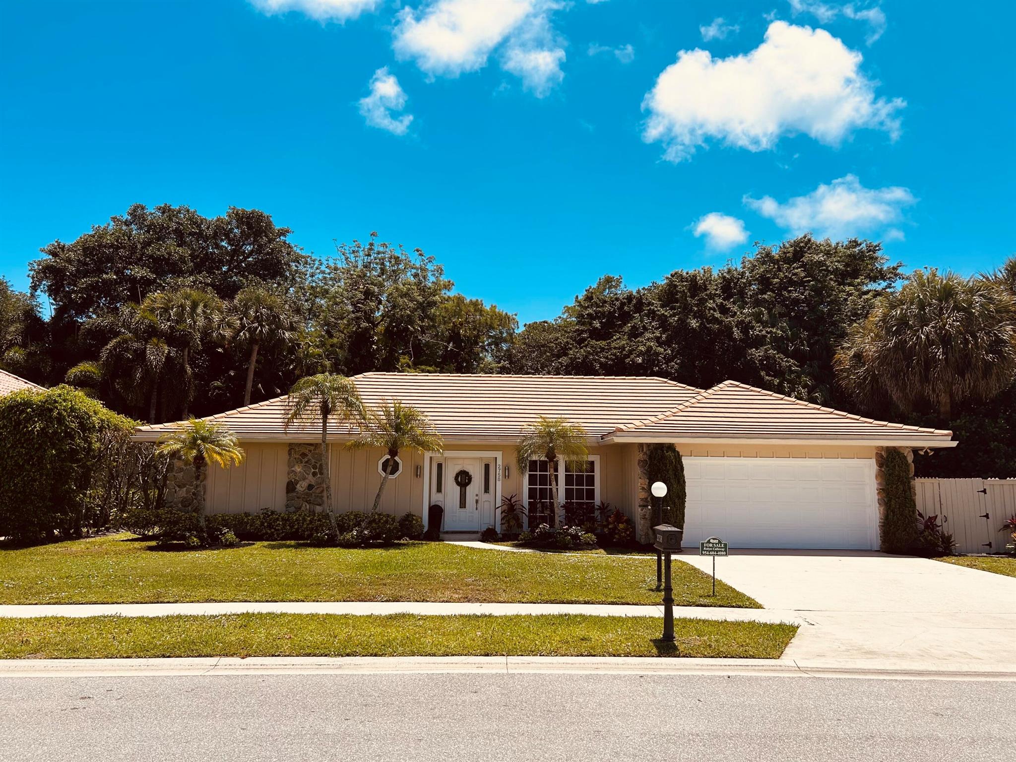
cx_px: 508
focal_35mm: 26
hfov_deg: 67.3
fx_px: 763
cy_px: 381
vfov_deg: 53.1
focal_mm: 5.7
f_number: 1.5
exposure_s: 1/5587
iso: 50
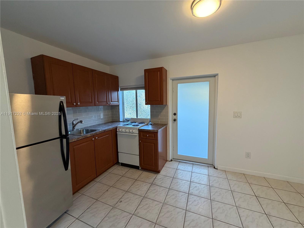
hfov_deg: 102.1
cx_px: 152
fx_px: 123
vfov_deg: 85.7
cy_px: 114
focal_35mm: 14
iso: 320
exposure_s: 1/120
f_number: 2.2
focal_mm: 2.22
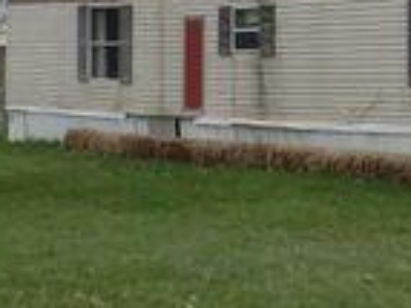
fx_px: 1412
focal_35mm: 119
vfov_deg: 12.3
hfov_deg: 15.7
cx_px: 546
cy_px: 1
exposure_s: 1/400
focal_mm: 6.1
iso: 64
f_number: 3.6
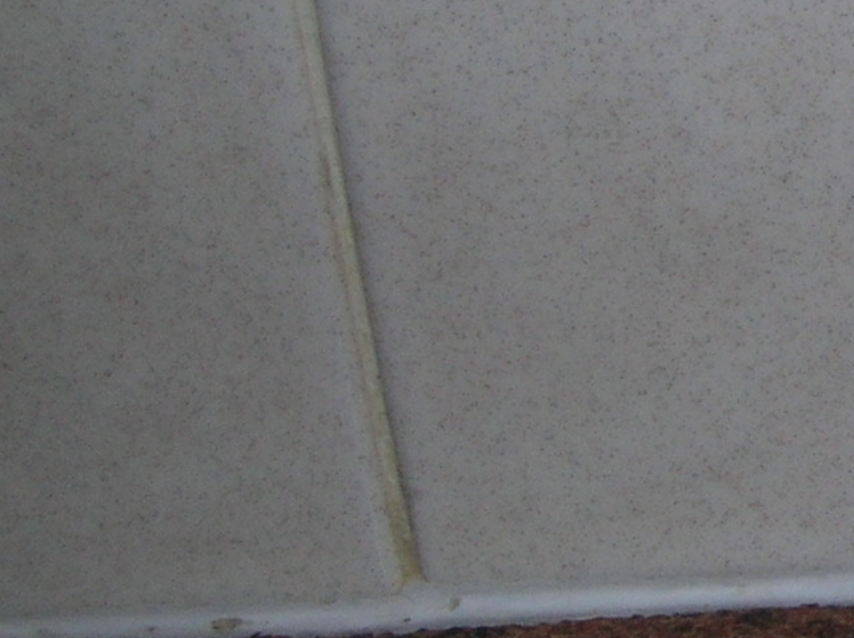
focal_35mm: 125
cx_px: 1387
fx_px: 3080
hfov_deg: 14.4
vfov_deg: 11.8
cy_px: 133
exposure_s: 1/60.1
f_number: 2.8
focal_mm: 5.8
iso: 50
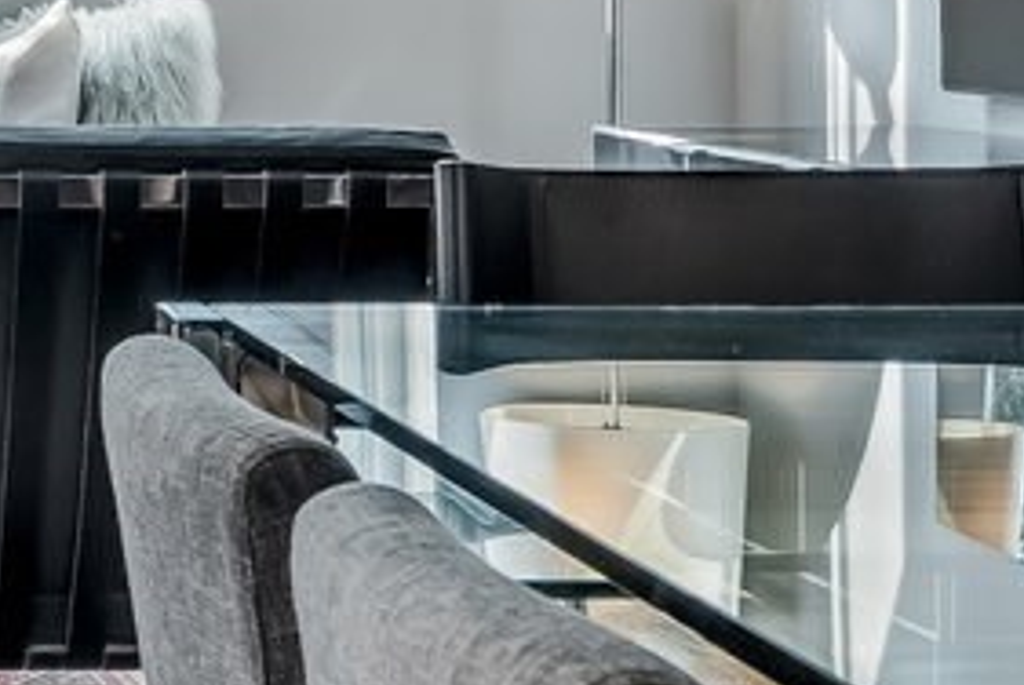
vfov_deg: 10.7
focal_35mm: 128
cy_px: 53
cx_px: -463
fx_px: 3645
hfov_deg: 15.0
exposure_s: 1.3
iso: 200
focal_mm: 24
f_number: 8
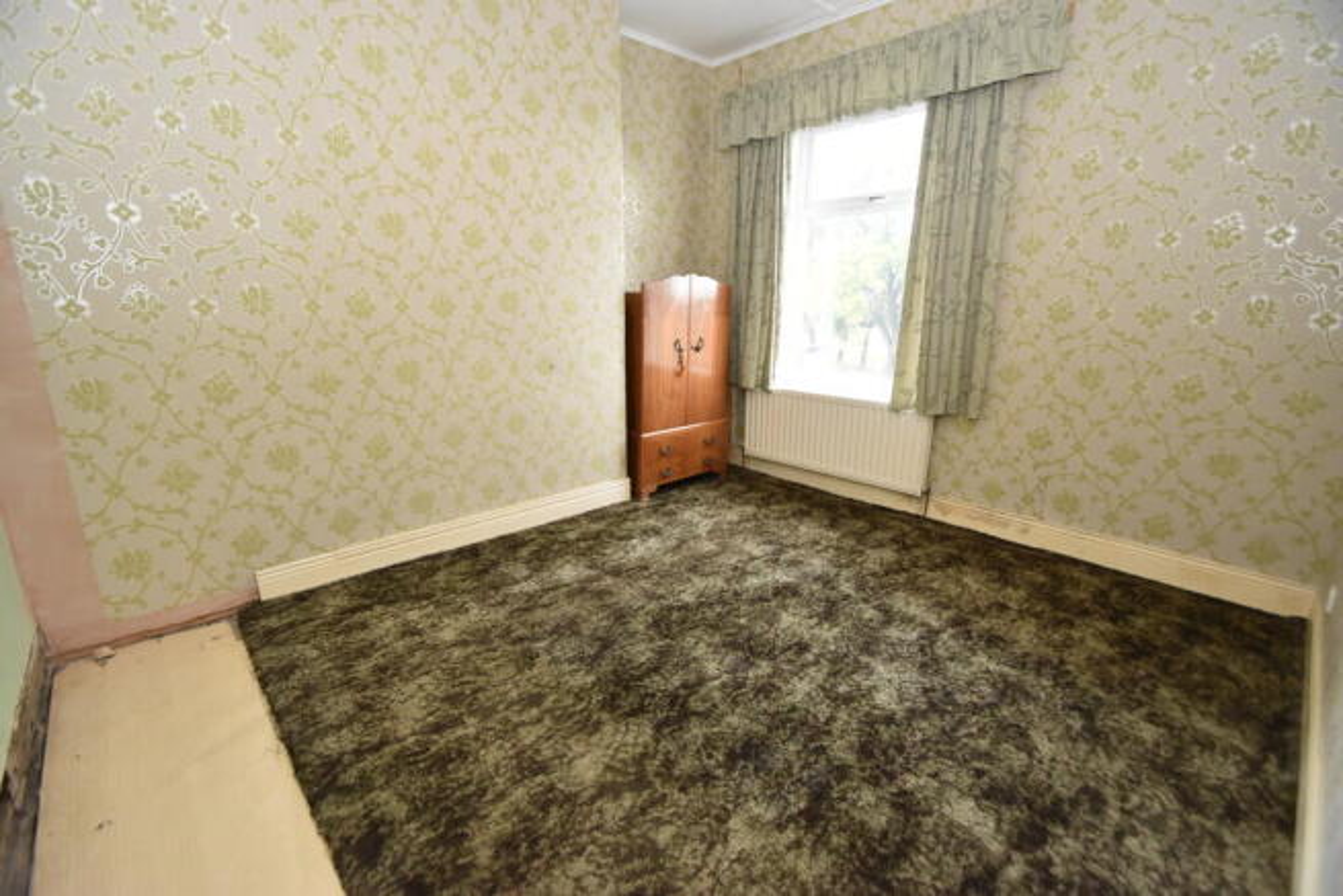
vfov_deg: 77.4
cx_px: 672
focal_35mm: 15
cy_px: 448
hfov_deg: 100.4
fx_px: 560
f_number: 3.5
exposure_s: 1/60
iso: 1100
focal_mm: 10
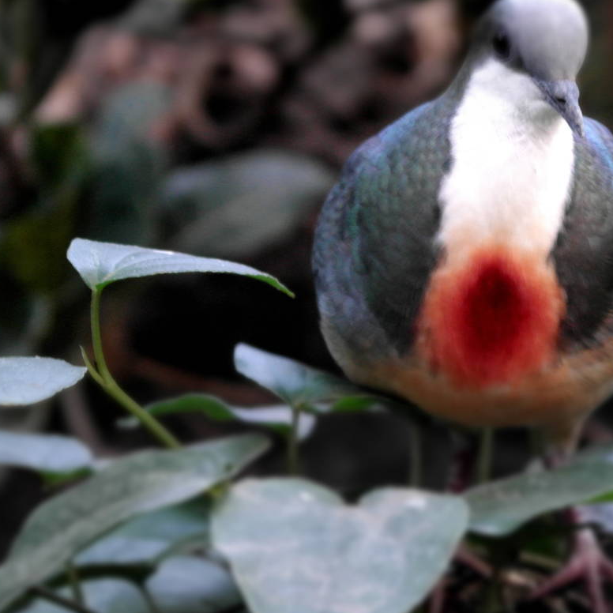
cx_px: 431
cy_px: 230
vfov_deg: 12.9
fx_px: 2705
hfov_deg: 12.9
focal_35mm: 135
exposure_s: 1/20
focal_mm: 50
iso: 800
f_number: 5.6
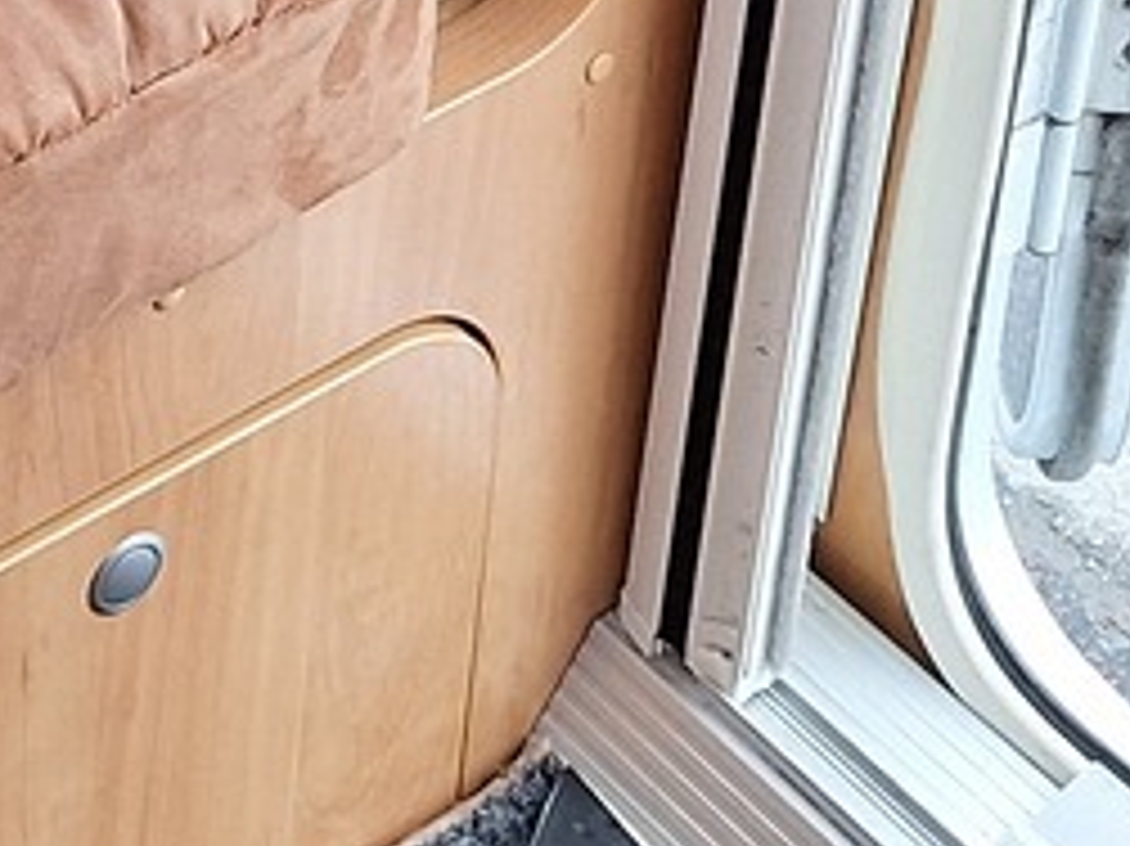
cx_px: -369
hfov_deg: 14.3
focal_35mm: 132
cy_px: -1058
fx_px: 4307
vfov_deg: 10.1
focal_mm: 5.54
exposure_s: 1/100
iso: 50
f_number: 1.8
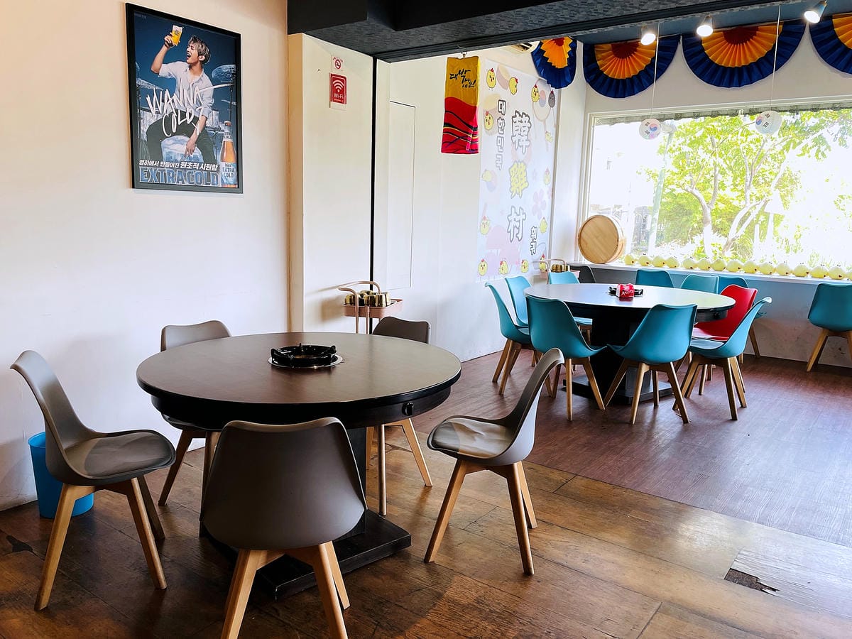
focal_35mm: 26
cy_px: 320
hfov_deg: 67.3
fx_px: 640
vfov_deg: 53.1
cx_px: 426
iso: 32
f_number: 1.6
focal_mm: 4.2
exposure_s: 1/178
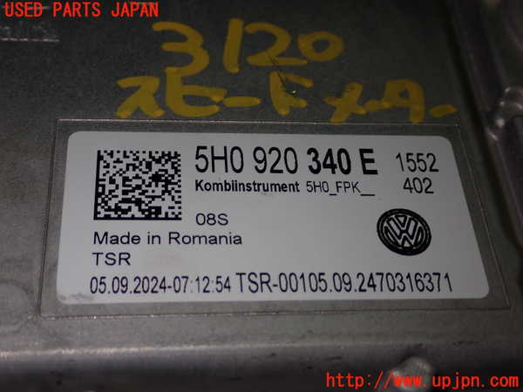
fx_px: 755
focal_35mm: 50
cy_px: 196
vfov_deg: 29.1
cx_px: 262
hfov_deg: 38.2
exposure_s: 1/50
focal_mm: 9.01
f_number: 9
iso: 200
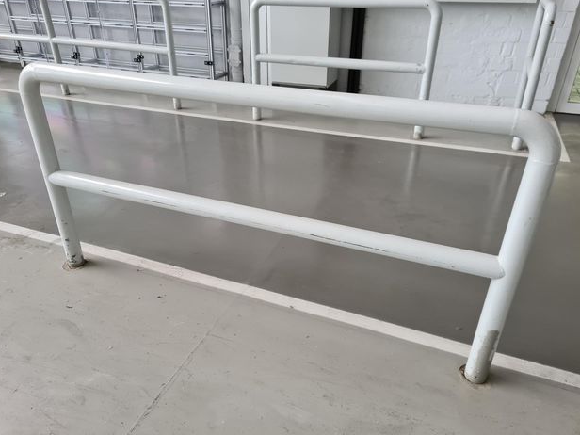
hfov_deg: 65.3
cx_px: 280
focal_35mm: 27
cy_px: 217
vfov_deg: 51.4
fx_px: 452
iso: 250
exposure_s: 1/50
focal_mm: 5.4
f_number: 1.8
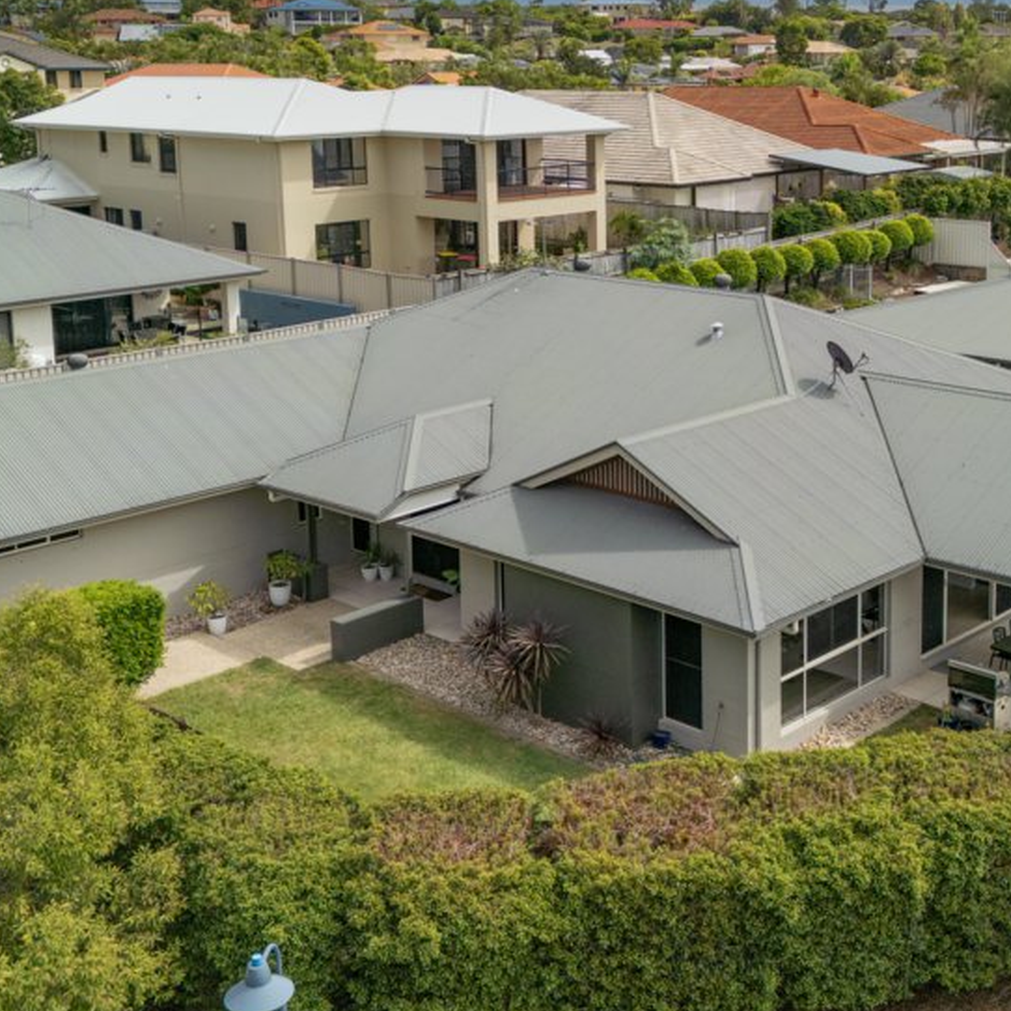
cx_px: 649
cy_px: 313
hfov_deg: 35.8
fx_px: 1553
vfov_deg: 35.6
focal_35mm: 47
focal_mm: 6.72
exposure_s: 1/640
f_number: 1.7
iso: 110
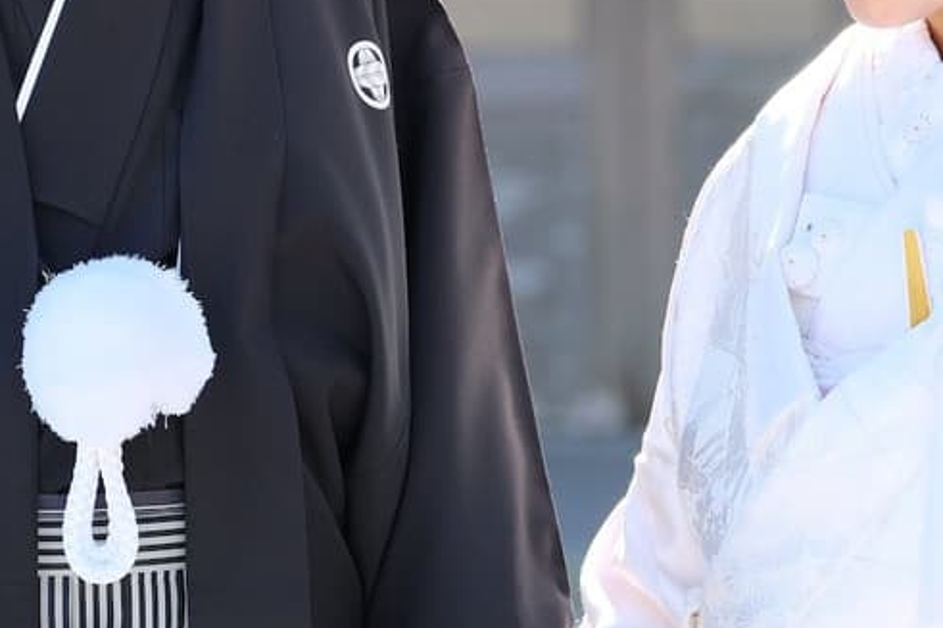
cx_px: 641
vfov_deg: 2.8
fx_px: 12752
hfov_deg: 4.2
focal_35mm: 487
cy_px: 17
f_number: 4
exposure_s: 1/250
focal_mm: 110.6
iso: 400
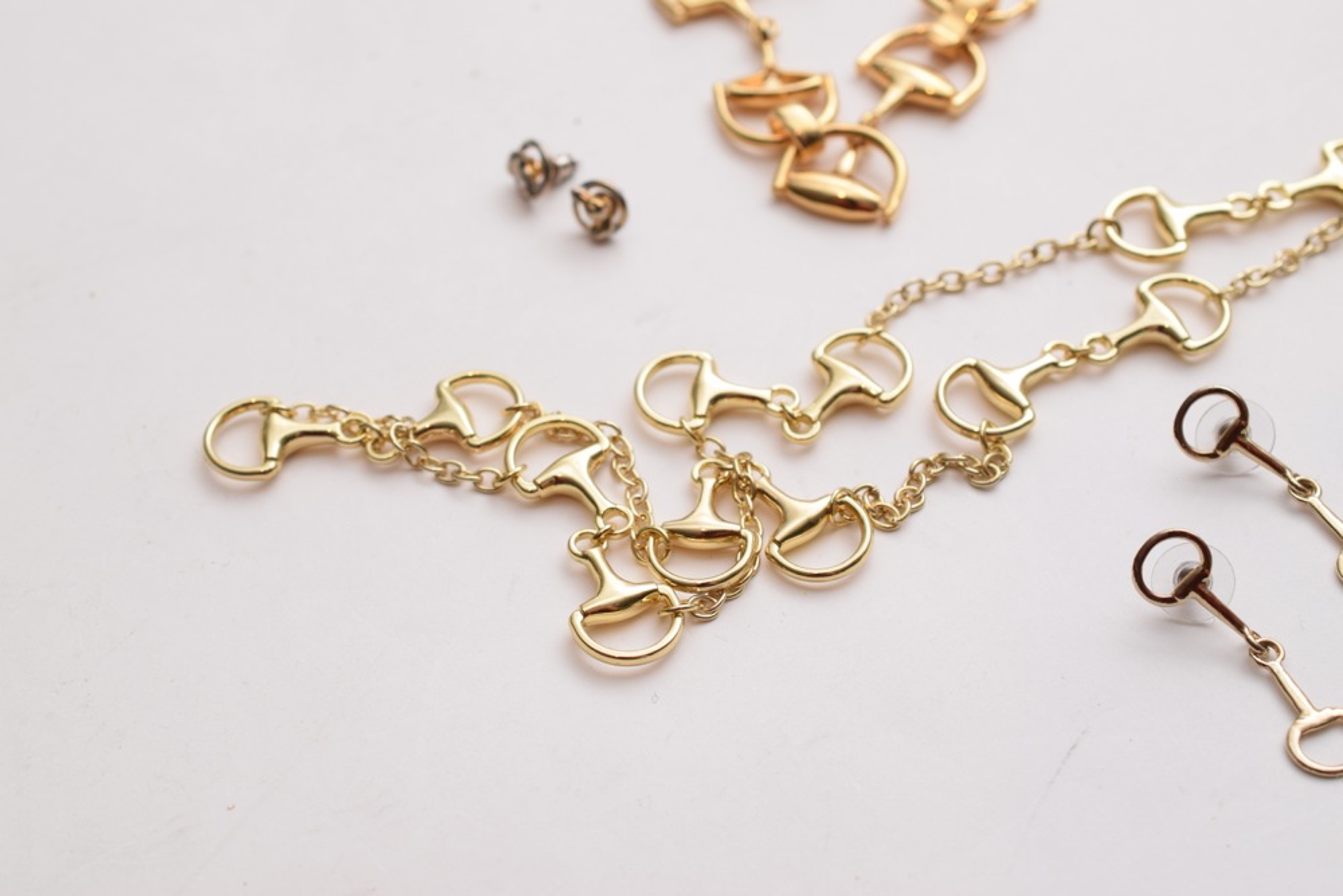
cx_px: 672
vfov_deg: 22.6
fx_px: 2239
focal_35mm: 60
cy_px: 448
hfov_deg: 33.4
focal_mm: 40
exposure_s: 1/60
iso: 100
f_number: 6.3
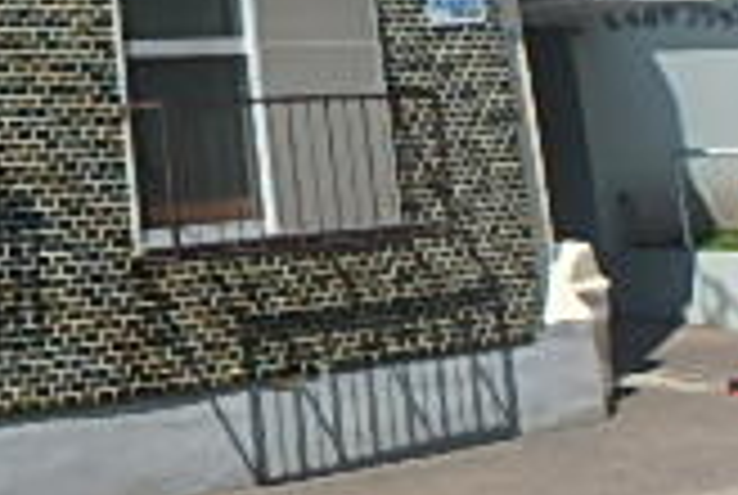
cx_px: -270
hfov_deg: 21.2
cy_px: -324
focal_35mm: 85
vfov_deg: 14.6
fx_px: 1746
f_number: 6
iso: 125
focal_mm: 3.7
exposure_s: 1/400
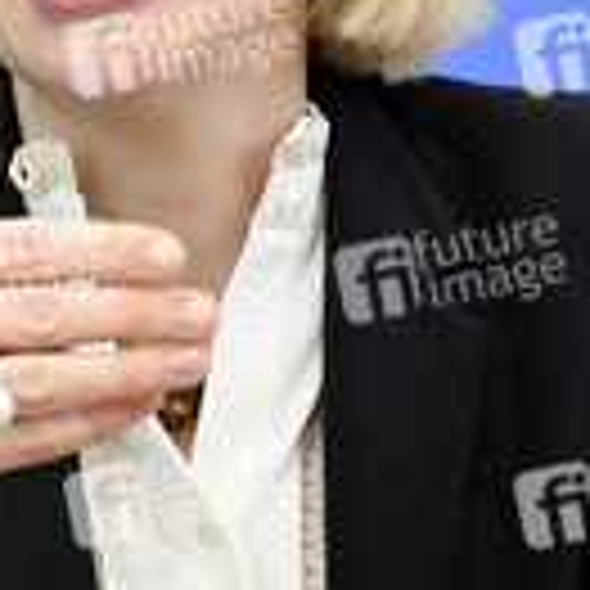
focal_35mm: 379
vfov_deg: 4.6
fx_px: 7308
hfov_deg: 4.6
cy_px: -68
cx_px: 61
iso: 4000
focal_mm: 130
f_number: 6.3
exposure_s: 1/400
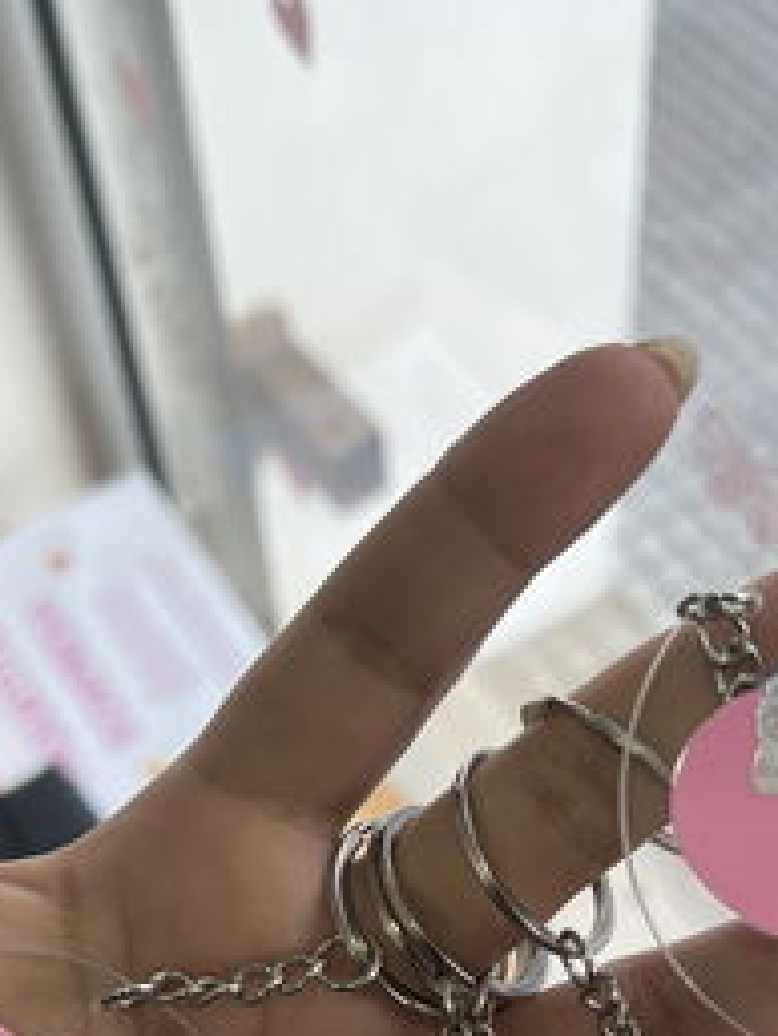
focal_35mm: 54
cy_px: 909
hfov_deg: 27.0
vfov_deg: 33.8
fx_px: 1617
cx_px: 456
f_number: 1.5
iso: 50
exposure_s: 1/121
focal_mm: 5.7
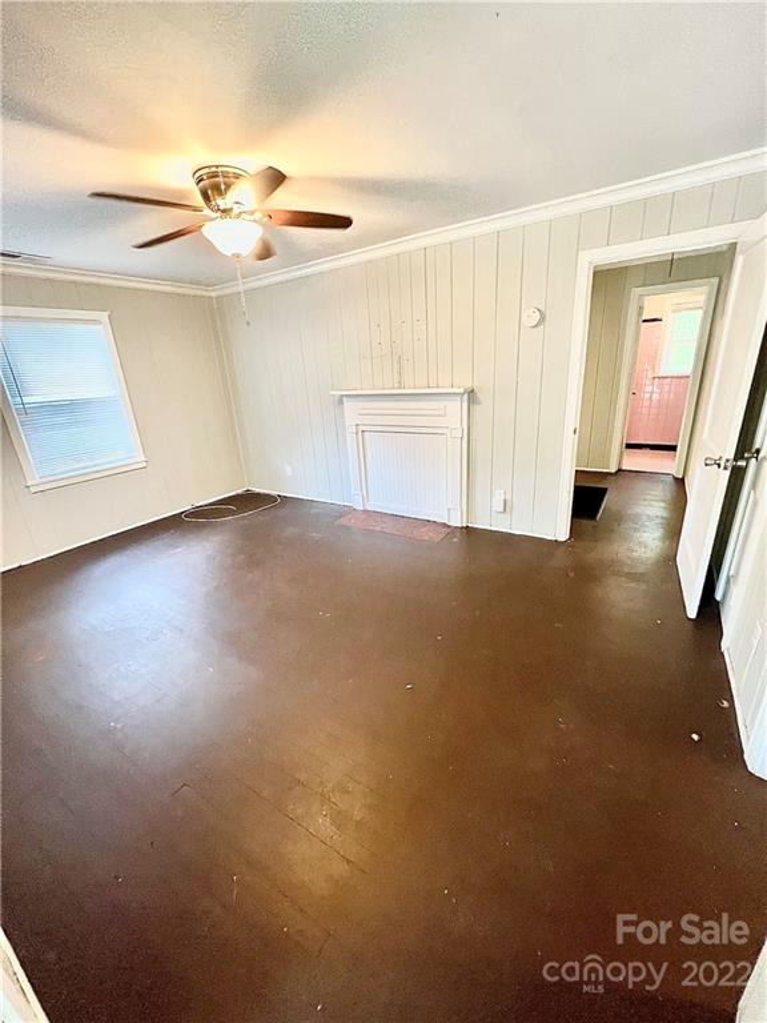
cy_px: 512
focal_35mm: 13
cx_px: 384
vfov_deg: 106.2
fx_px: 384
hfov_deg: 89.9
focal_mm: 1.57
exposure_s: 1/60
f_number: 1.8
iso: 500
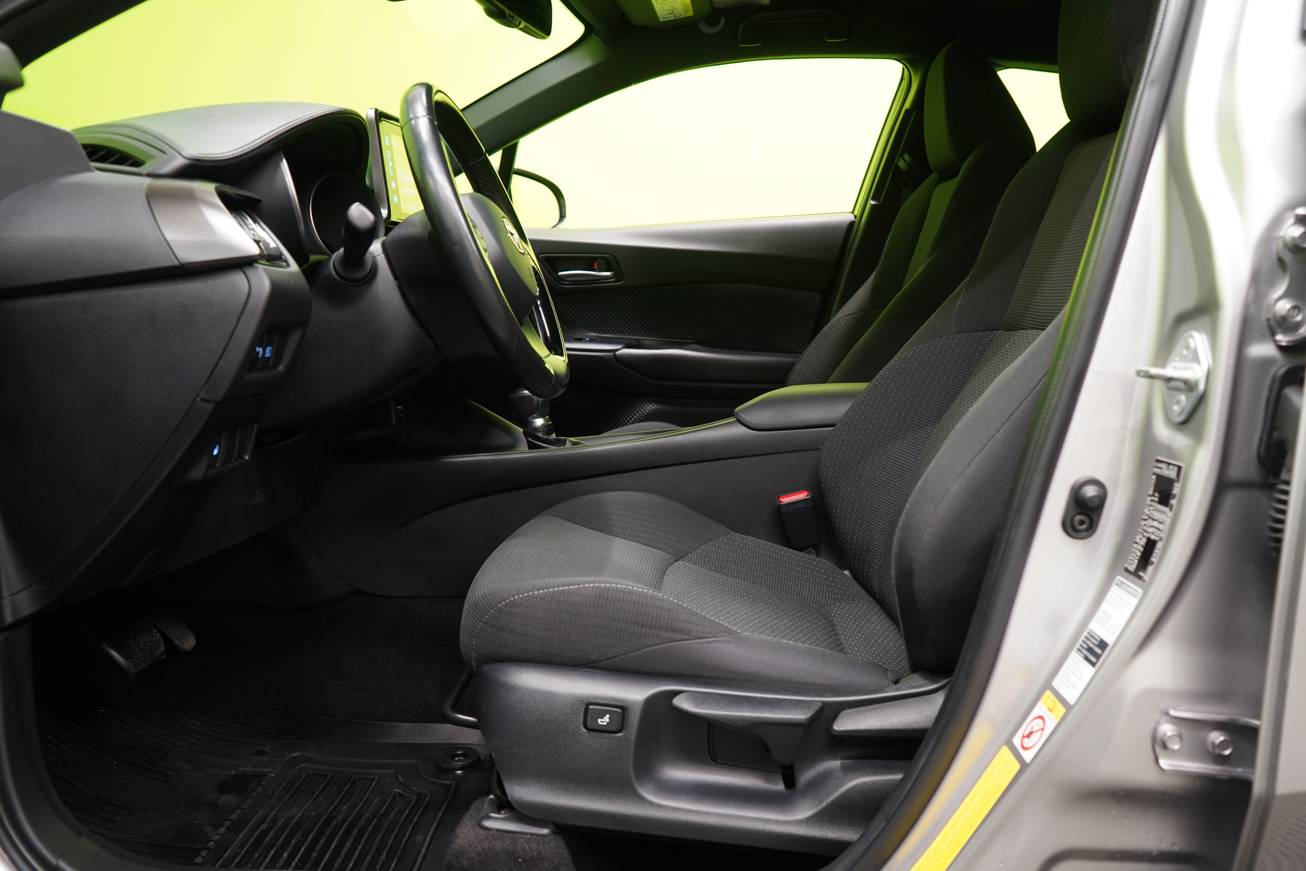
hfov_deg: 65.5
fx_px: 1016
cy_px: 436
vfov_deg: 46.4
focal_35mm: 28
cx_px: 653
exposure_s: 1/20
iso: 1250
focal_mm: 28
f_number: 5
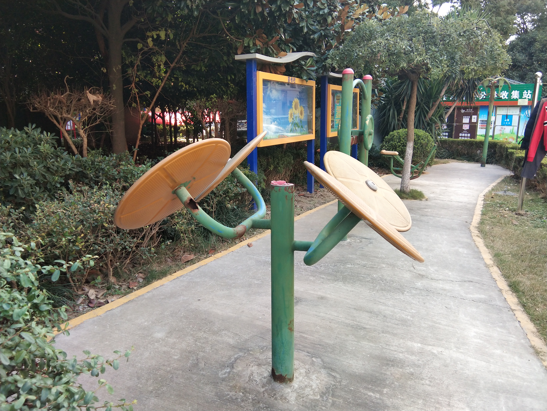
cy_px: 206
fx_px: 490
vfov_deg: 45.4
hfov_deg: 58.4
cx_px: 274
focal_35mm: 31
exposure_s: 1/100
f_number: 2.2
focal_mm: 3.69
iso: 80
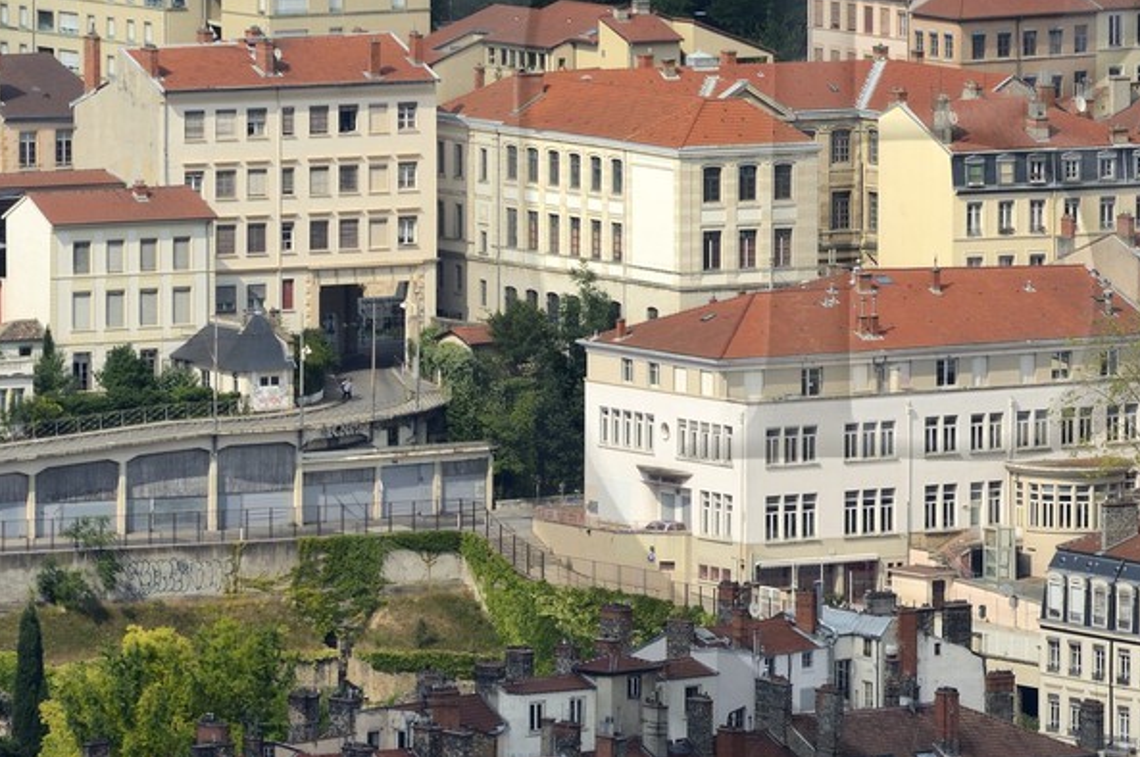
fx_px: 17081
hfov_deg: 3.8
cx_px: 1225
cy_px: 146
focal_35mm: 540
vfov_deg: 2.5
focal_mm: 200
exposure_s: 1/320
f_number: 13
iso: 200
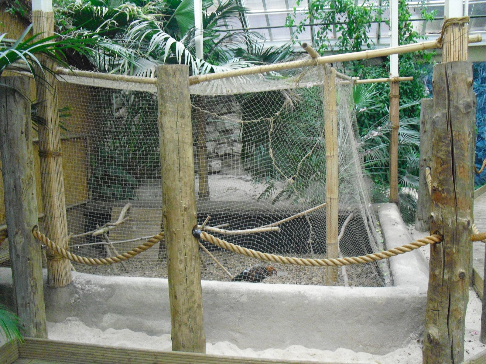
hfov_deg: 51.4
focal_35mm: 36
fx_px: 505
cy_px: 182
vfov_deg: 39.7
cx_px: 243
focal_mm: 6.3
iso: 800
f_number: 3.1
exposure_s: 1/60
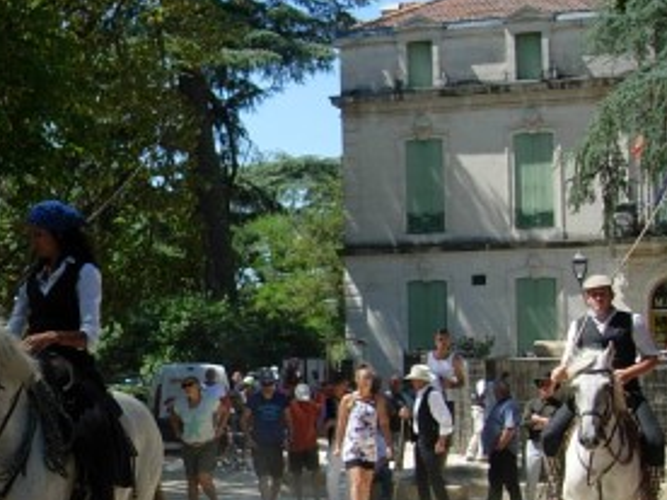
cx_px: -70
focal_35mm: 88
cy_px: 418
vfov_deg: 16.6
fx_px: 1696
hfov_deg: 21.1
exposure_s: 1/939
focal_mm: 7.8
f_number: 2.8
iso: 64
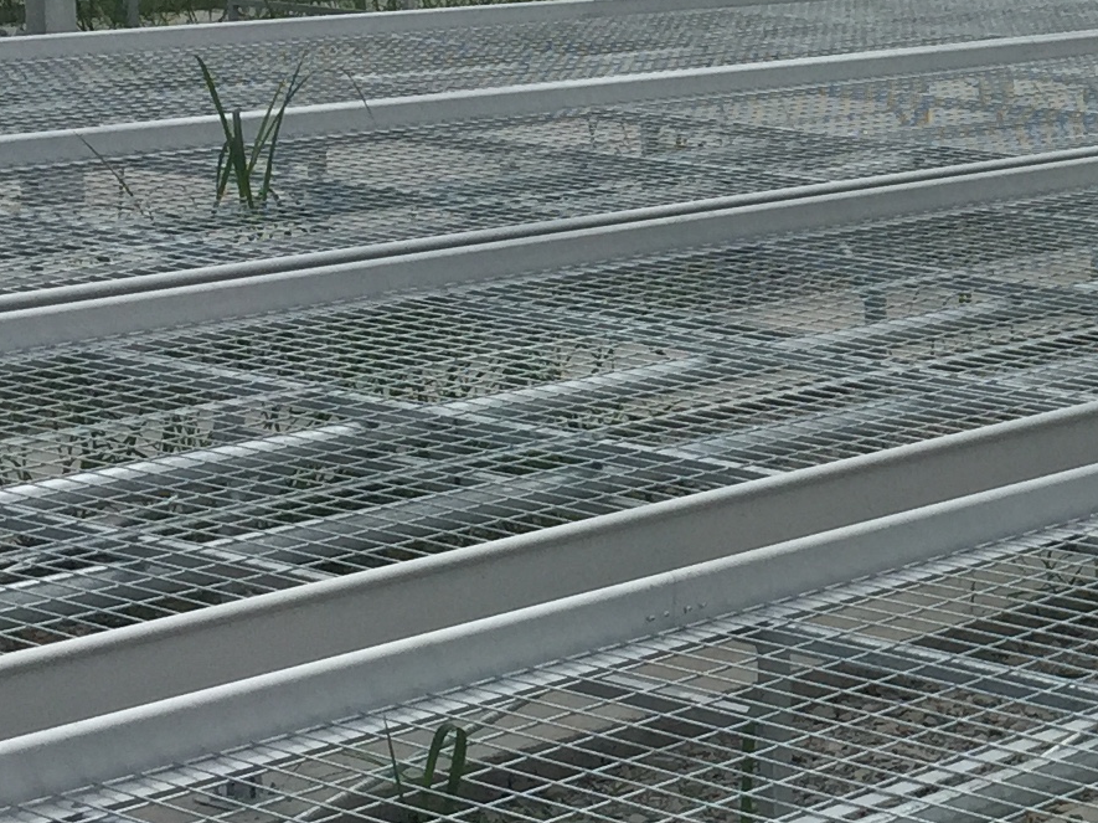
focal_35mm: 107
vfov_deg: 13.8
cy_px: 200
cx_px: 1624
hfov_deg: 16.8
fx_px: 3393
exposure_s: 1/1068
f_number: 2.2
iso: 32
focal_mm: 4.15
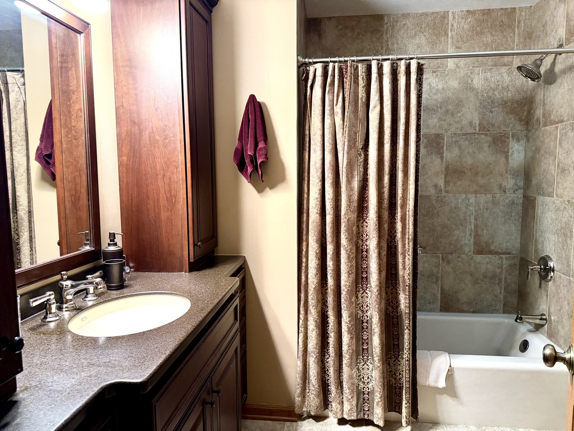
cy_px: 216
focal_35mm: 24
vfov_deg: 56.8
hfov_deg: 71.6
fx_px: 398
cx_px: 287
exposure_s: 1/60
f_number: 1.78
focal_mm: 6.76
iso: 320
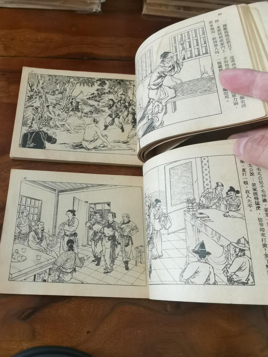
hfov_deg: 51.4
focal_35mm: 27
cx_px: 134
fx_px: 279
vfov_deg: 65.3
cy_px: 178
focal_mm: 2.26
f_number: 2.2
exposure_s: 1/50
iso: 200
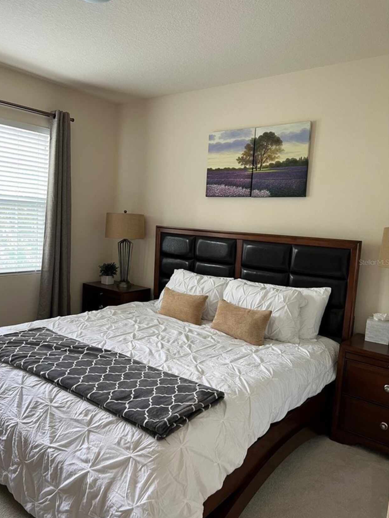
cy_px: 262
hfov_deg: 51.4
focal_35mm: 27
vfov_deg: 65.3
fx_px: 404
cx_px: 189
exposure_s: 1/60
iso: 80
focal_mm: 5.7
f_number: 1.5
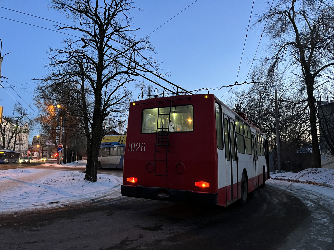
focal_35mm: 26
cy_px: 125
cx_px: 167
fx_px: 251
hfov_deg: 67.3
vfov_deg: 53.1
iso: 500
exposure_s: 1/25
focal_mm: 5.1
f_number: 1.6
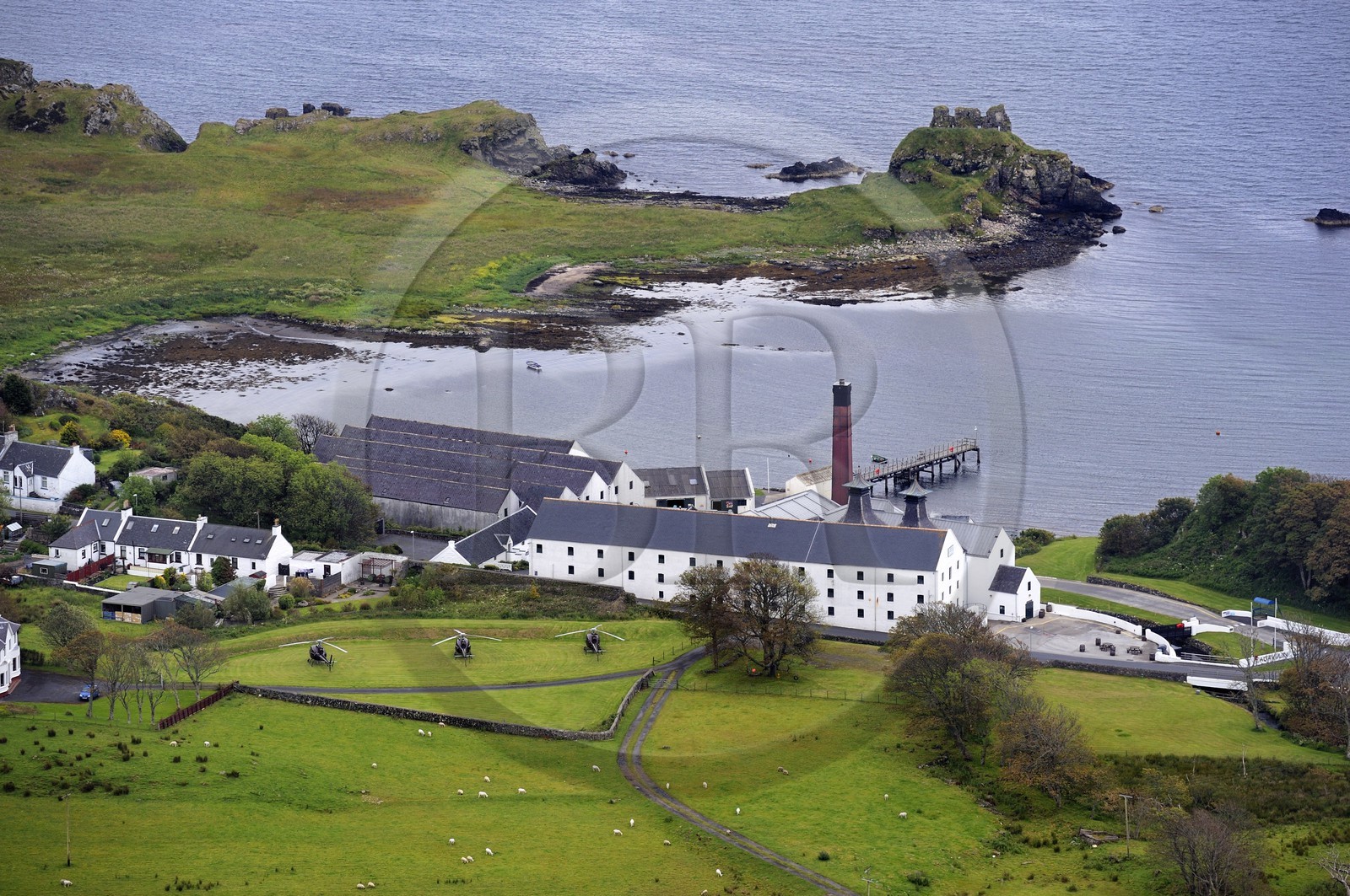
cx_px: 675
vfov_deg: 8.1
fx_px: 6368
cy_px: 448
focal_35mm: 170
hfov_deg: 12.1
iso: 400
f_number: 6.3
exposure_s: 1/800
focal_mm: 170
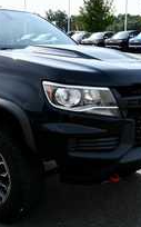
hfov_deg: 20.9
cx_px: 3
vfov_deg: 34.0
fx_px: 370
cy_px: 117
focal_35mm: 60
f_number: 8
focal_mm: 20
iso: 140
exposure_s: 1/250
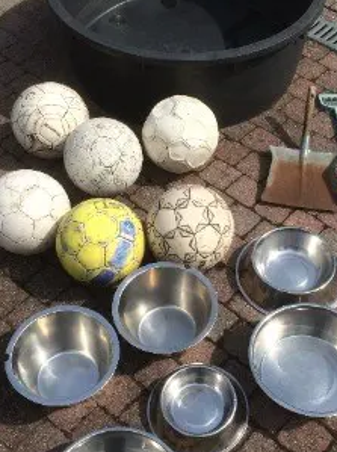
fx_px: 664
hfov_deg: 28.4
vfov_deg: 37.6
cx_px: 194
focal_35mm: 51
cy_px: 237
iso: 32
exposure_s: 1/1866
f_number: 2.2
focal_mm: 4.15
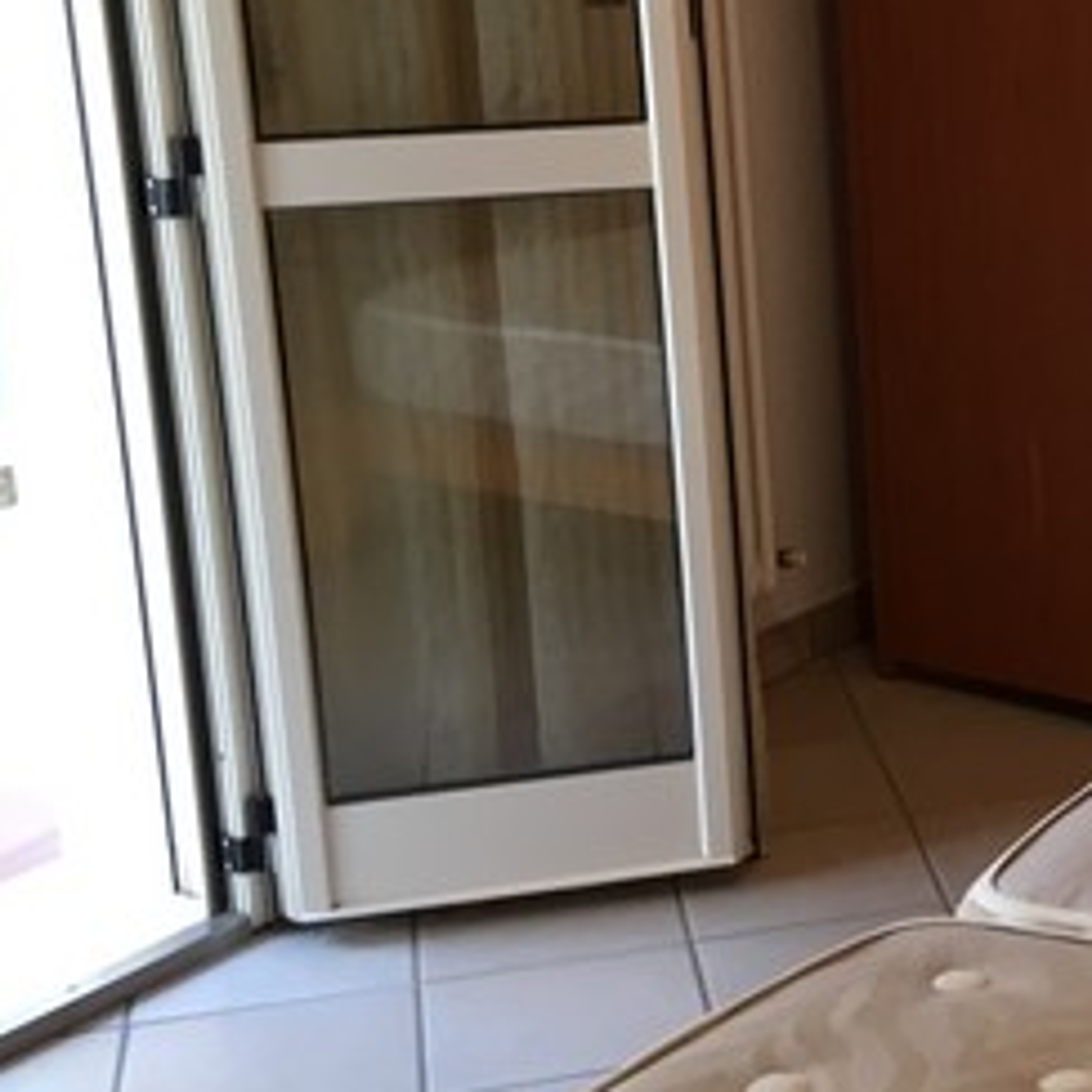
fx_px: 2998
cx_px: 1522
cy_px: 389
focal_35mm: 84
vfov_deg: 20.6
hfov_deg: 18.8
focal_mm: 4.15
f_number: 2.2
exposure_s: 1/33
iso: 80
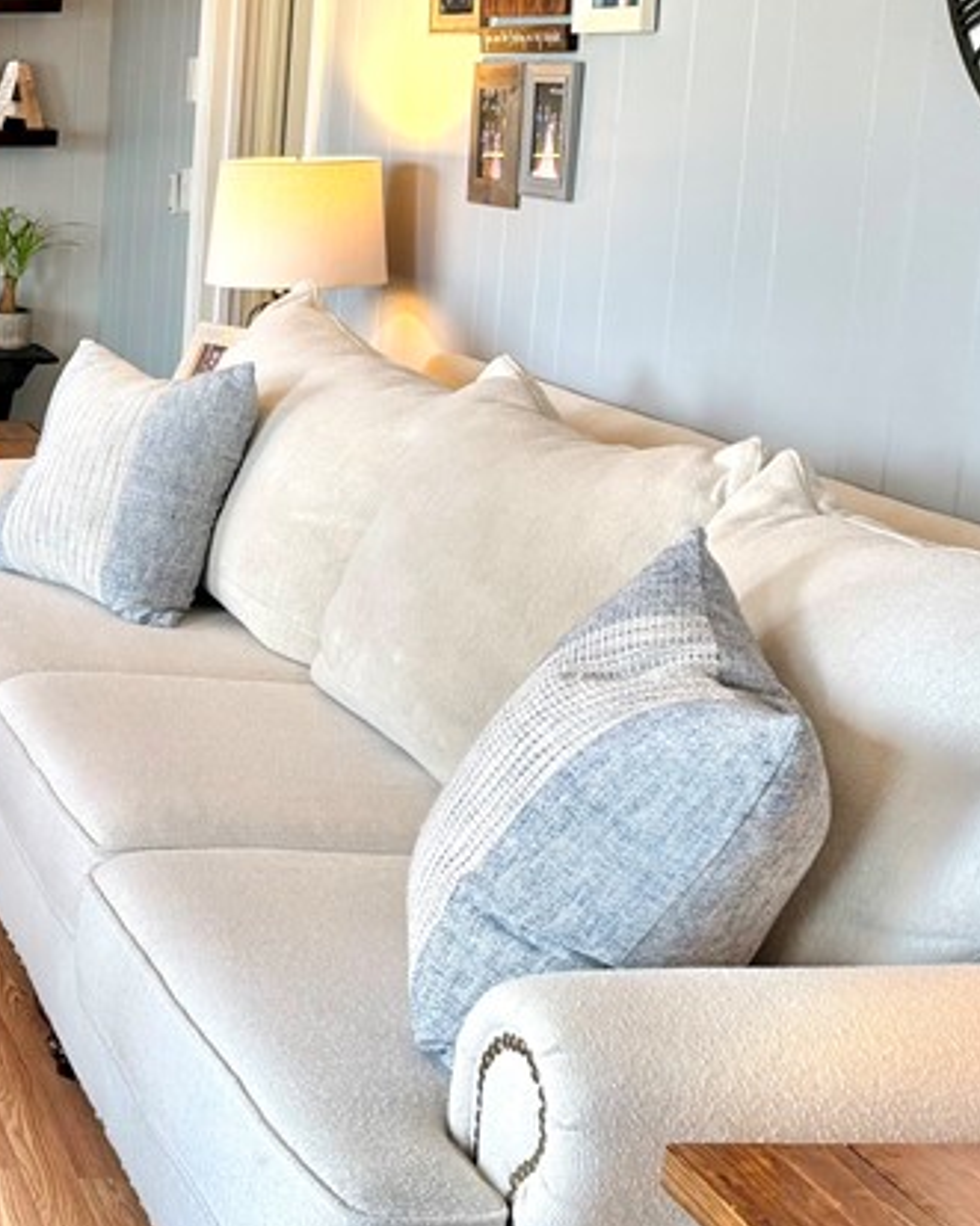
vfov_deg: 32.3
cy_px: 444
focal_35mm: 58
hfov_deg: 22.7
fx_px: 2104
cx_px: -376
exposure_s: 1/60
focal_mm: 6.76
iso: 160
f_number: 1.78
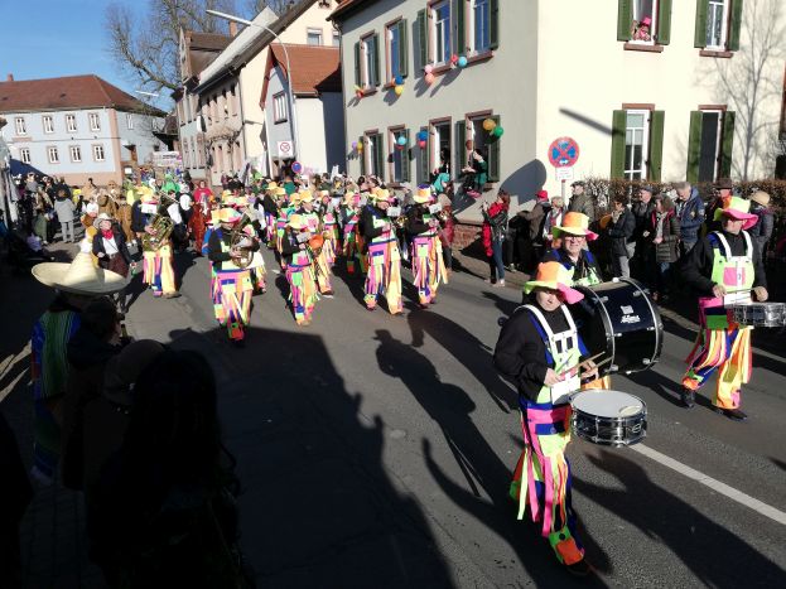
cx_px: 393
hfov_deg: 65.3
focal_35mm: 27
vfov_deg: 51.3
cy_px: 294
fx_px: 613
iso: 50
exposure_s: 1/1157
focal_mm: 3.81
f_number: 2.2
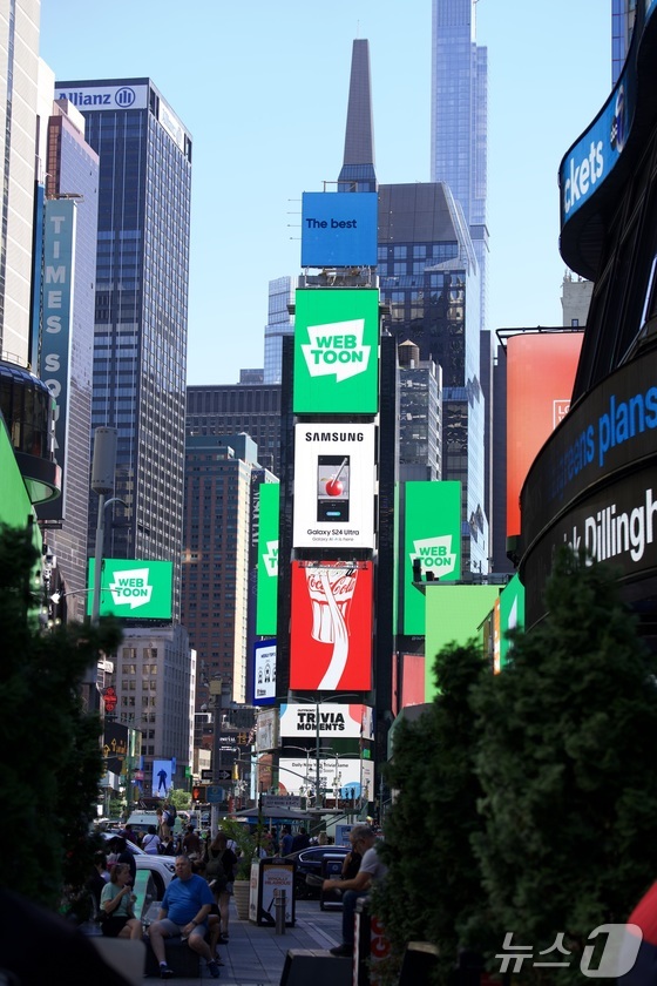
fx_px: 2026
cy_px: 493
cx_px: 328
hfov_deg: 18.4
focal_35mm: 74
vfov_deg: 27.3
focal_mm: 74
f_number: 4
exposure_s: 1/160
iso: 50
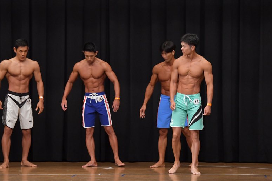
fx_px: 1639
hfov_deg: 9.5
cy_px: 90
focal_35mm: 217
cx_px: 136
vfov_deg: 6.3
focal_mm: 145
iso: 6400
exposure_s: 1/400
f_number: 5.6
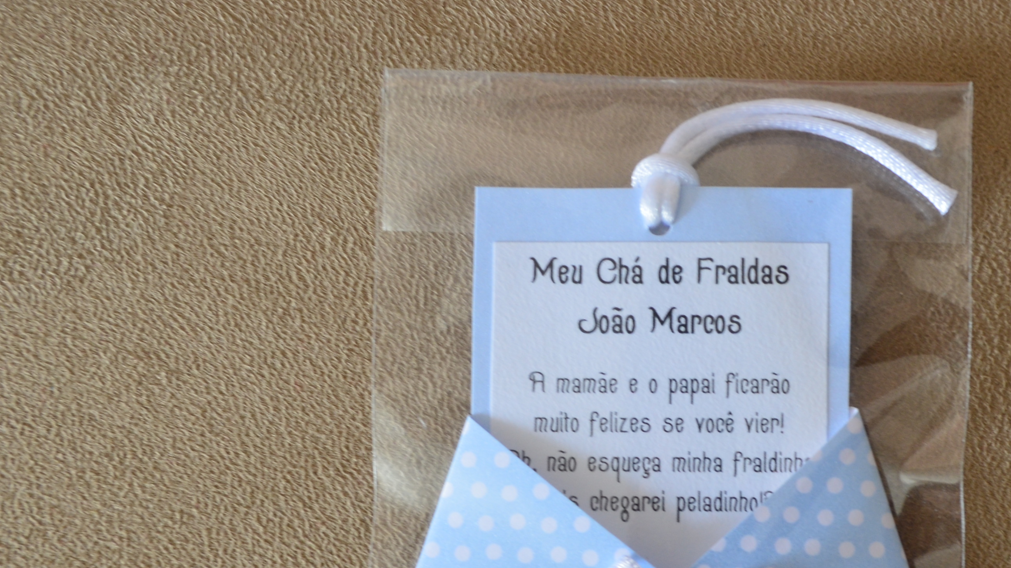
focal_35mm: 58
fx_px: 1555
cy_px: 433
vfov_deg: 20.5
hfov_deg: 35.7
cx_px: 663
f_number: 8
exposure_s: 1/15
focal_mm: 26
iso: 450
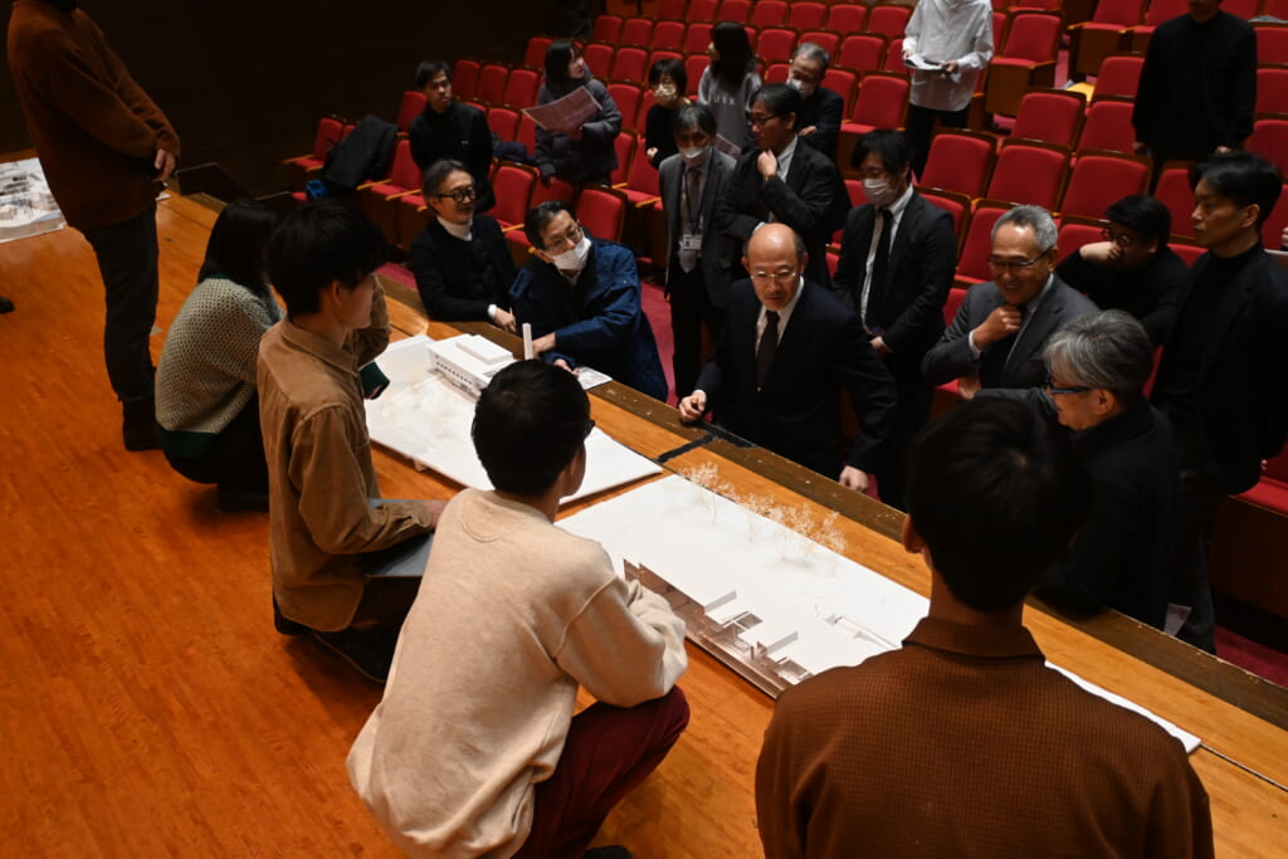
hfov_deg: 56.1
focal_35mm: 34
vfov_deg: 39.2
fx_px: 1208
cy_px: 430
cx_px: 644
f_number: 4
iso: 1400
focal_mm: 22.5
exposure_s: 1/125
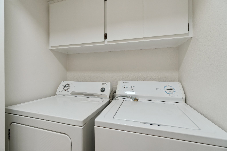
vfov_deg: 77.3
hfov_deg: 100.4
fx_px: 95
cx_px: 114
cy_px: 76
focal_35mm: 15
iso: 200
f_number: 6.3
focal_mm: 10
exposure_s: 1/50
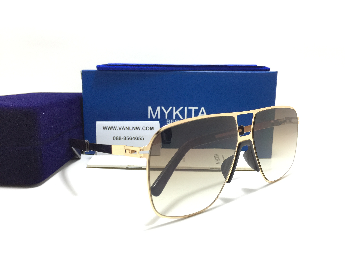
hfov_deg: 61.7
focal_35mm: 29
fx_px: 289
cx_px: 172
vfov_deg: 48.2
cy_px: 130
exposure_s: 1/33
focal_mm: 4.15
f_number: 2.2
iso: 64
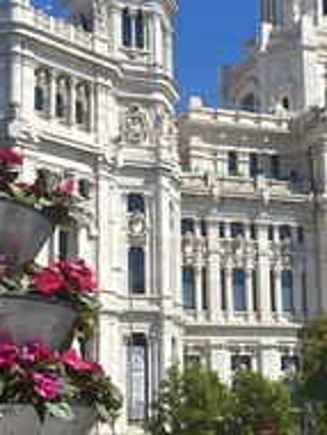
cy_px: 243
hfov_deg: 17.9
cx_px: 256
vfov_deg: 23.8
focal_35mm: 82
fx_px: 1031
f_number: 1.8
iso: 32
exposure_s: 1/2890
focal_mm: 4.25
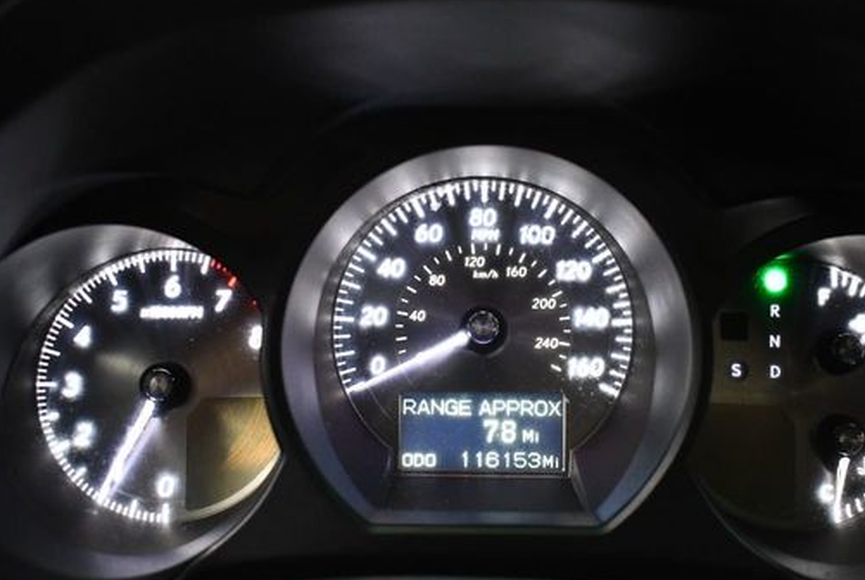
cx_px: 477
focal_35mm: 46
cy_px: 334
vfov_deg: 29.3
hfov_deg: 42.6
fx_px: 1107
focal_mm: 18
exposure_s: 1/125
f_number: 3.5
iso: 3200
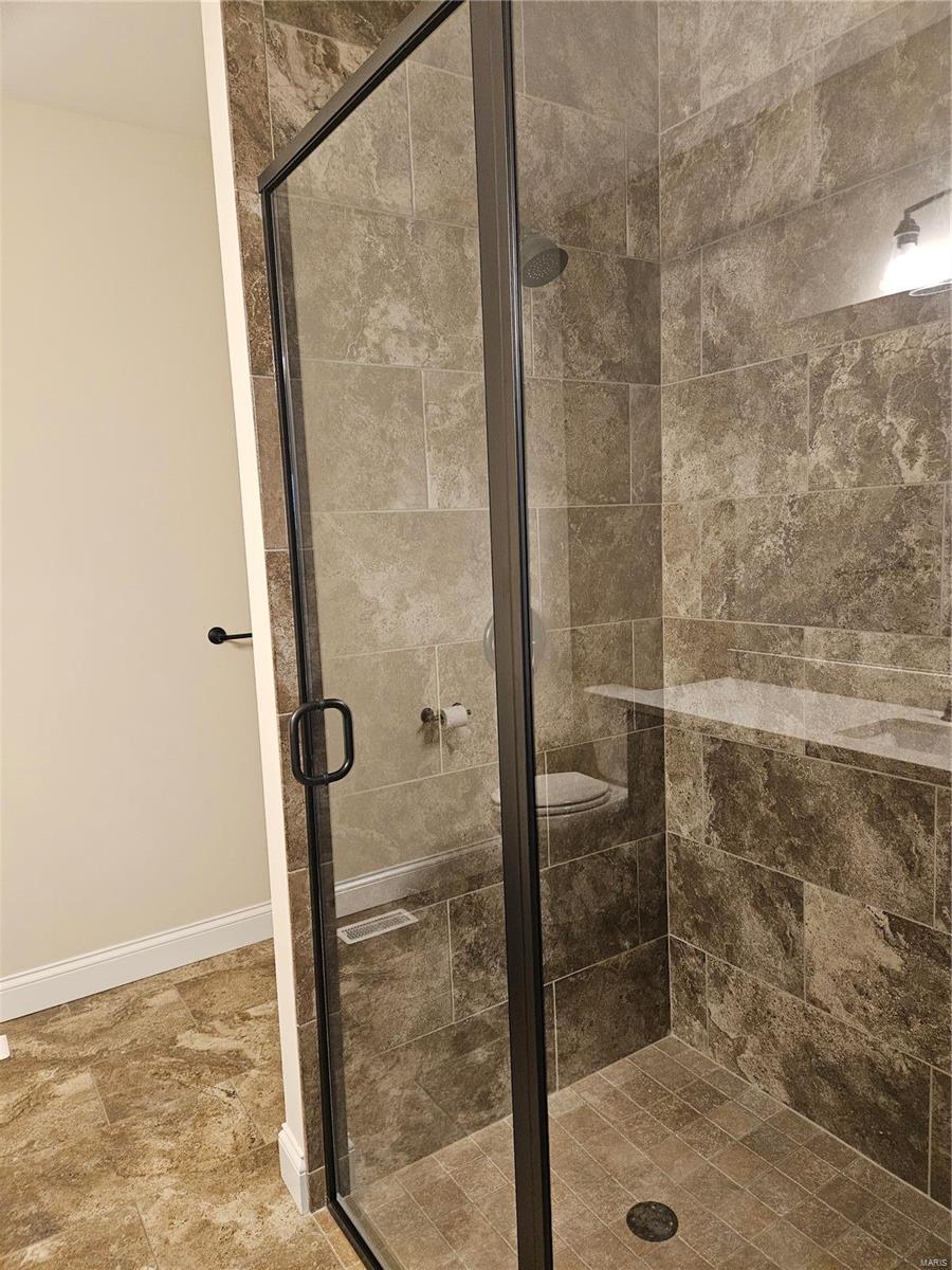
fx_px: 843
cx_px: 476
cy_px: 635
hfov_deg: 58.9
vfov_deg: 73.9
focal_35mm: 23
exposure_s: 1/120
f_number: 1.8
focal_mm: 5.4
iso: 800
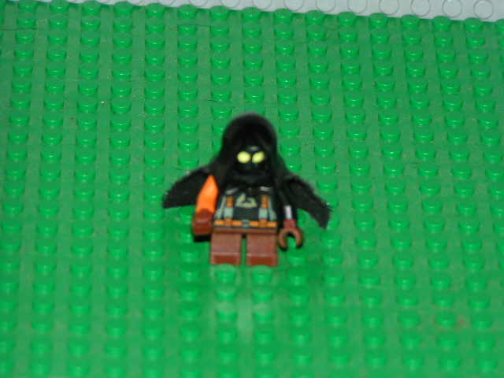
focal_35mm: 247
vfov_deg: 6.0
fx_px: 3596
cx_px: 252
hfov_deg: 8.0
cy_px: 189
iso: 200
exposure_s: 1/250
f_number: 3.5
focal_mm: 37.8
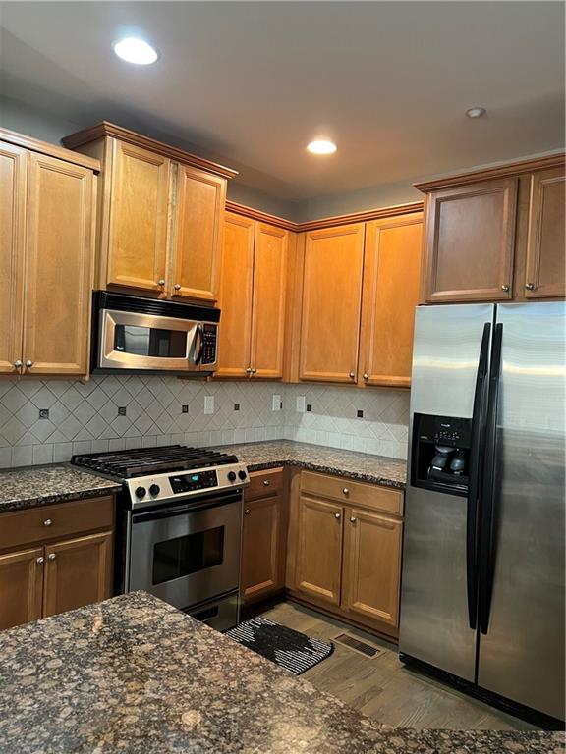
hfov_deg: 53.1
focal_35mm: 26
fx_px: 567
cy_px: 377
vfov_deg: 67.3
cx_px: 283
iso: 400
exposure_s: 1/60
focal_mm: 5.7
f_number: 1.5
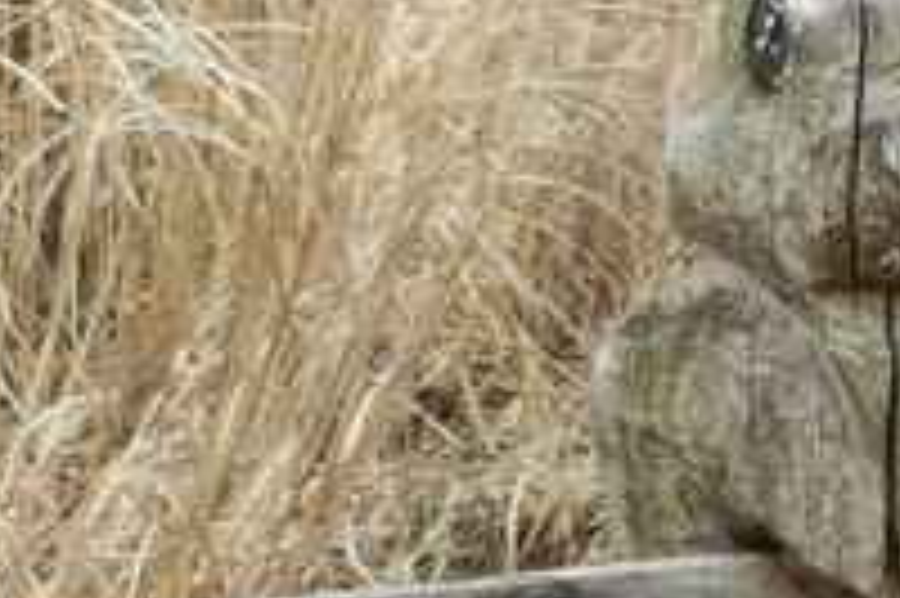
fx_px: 2498
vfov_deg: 13.5
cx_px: 1094
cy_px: 549
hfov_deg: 19.2
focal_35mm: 100
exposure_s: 1/250
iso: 80
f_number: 3
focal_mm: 4.2
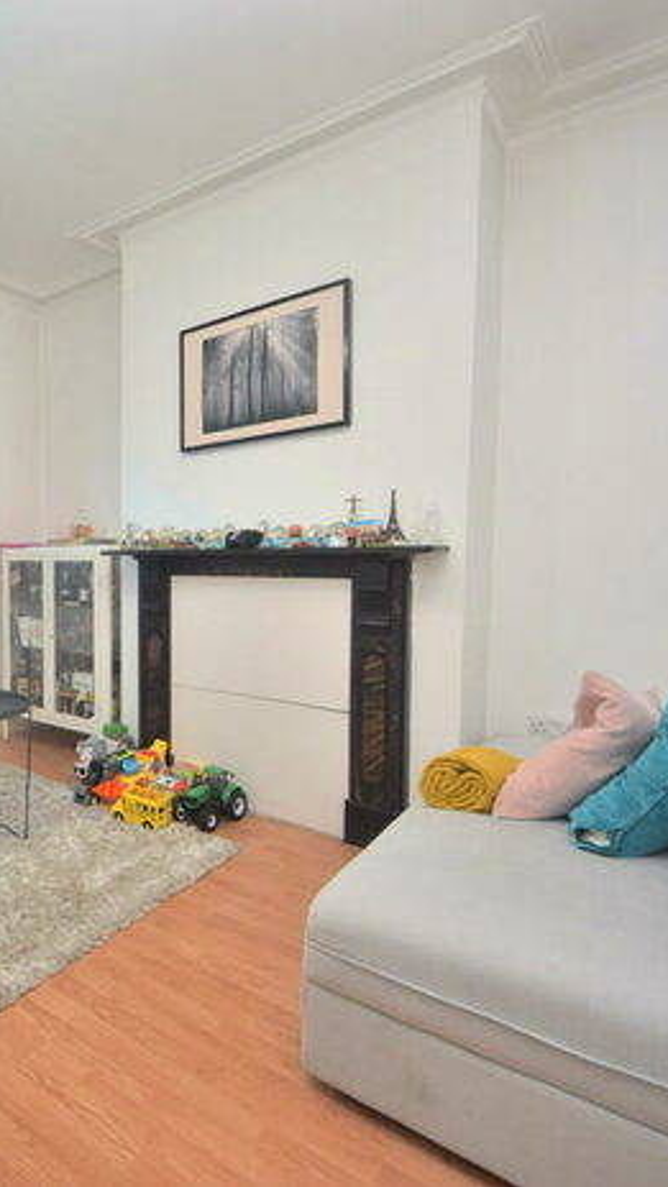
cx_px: 69
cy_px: 592
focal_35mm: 31
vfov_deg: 63.0
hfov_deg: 35.8
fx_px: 970
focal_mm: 13
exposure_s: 1/125
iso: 640
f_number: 5.6
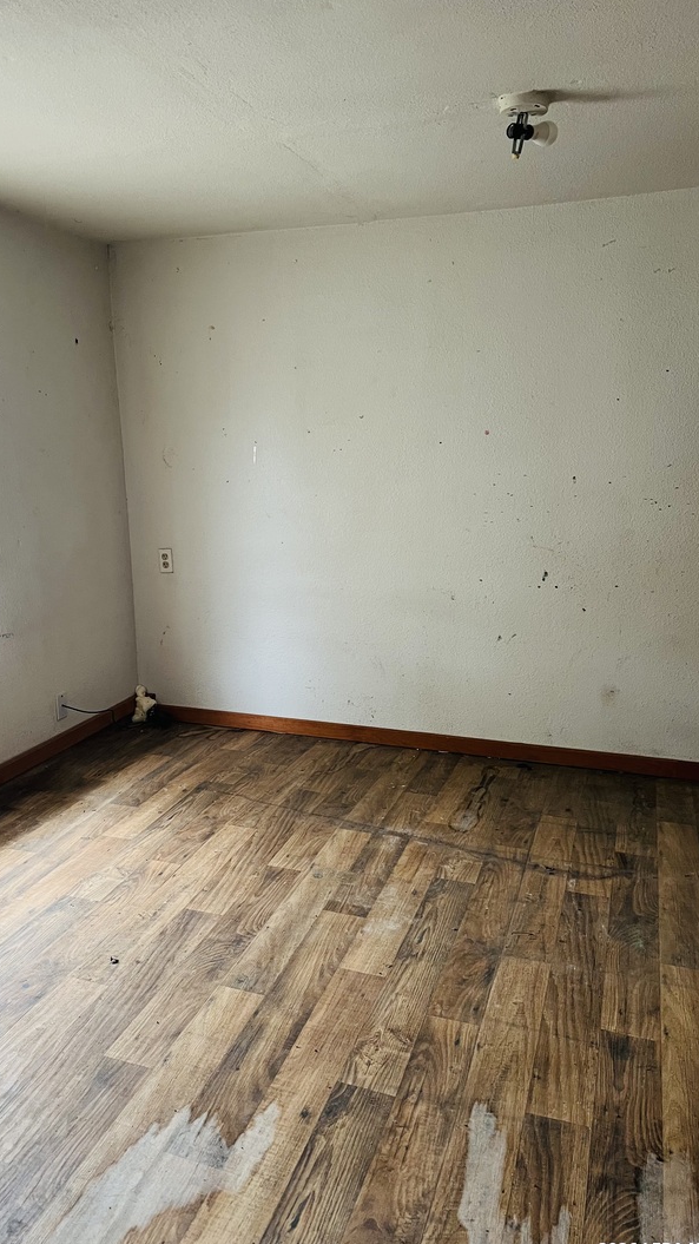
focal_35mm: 29
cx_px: 245
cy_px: 621
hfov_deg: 39.8
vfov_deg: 66.1
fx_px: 956
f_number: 1.5
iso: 160
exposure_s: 1/60
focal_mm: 5.7
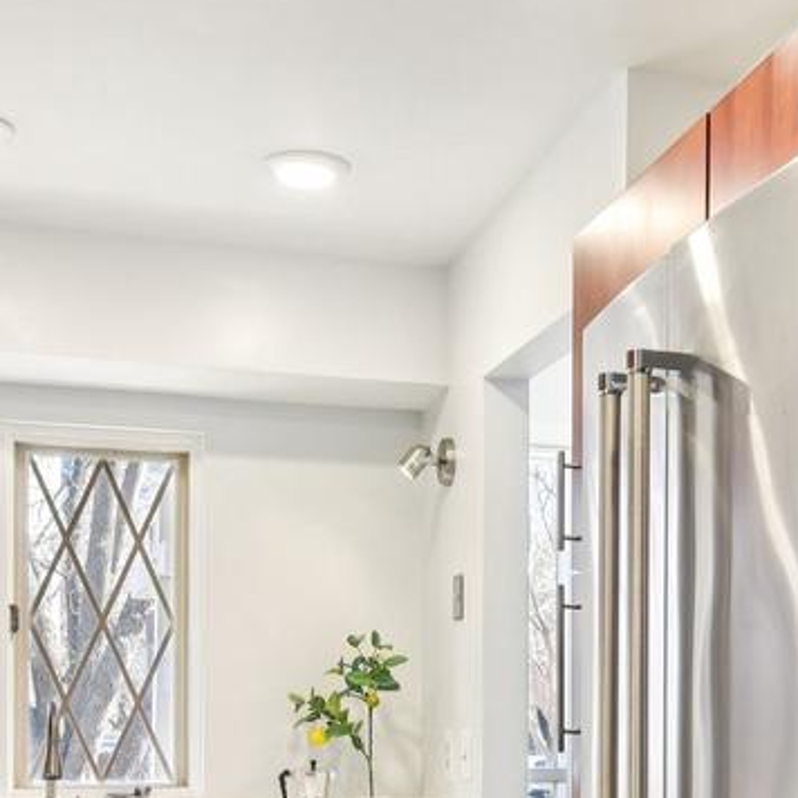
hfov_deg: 30.5
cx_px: 610
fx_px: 1434
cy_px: 702
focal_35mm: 55
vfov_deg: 29.9
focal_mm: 16
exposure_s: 1/13
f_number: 8
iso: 400
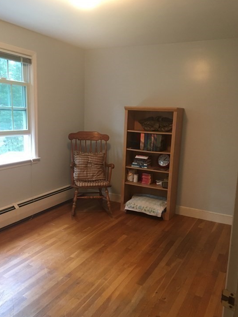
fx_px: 284
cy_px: 165
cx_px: 115
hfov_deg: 45.5
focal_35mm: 31
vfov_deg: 58.3
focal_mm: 4.15
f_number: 2.2
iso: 200
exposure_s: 1/17
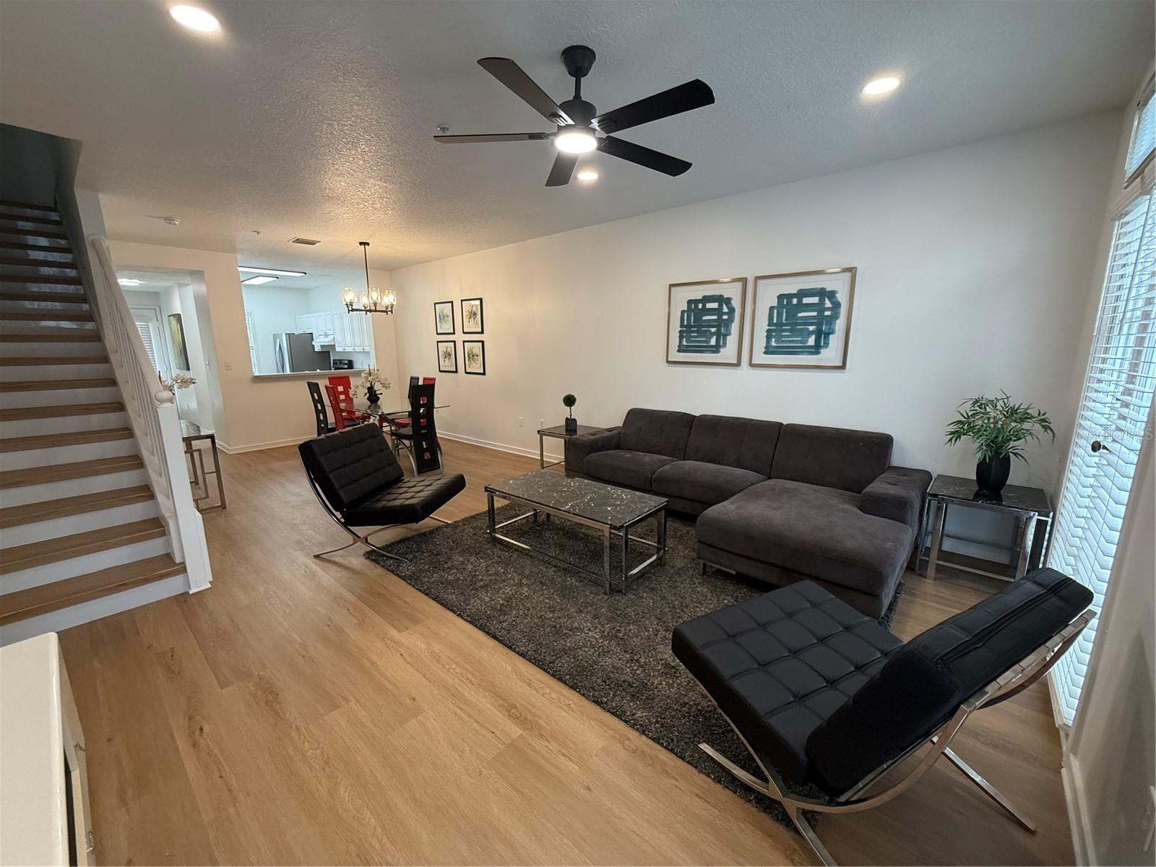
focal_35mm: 14
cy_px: 434
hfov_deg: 102.1
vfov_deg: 85.7
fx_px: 468
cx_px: 578
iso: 250
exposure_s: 1/120
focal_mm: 2.22
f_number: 2.2
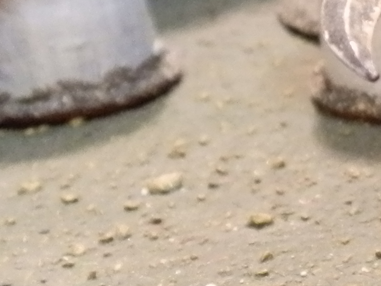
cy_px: 66
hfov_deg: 16.0
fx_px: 1145
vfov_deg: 14.2
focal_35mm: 104
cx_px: 691
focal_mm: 5
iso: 400
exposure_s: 1/50
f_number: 3.1
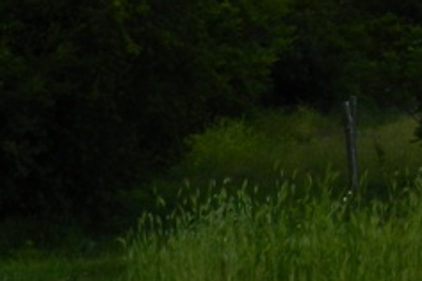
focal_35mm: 171
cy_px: -263
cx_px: 411
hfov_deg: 11.9
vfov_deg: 7.7
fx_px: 2004
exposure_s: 1/160
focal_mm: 6.7
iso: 160
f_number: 4
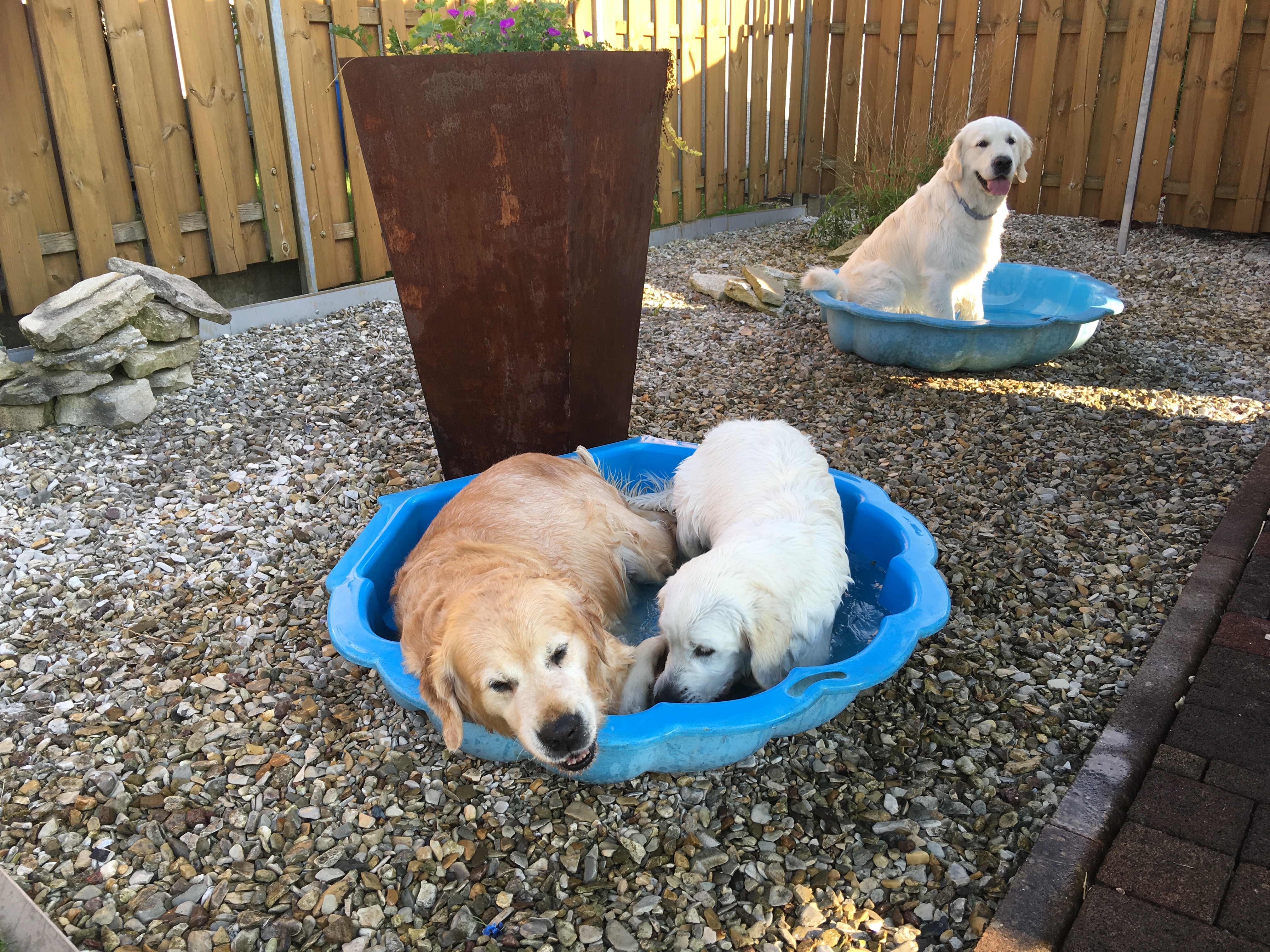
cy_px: 476
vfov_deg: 48.2
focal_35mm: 29
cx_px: 635
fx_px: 1064
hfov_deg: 61.7
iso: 25
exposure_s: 1/189
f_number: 2.2
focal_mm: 4.15
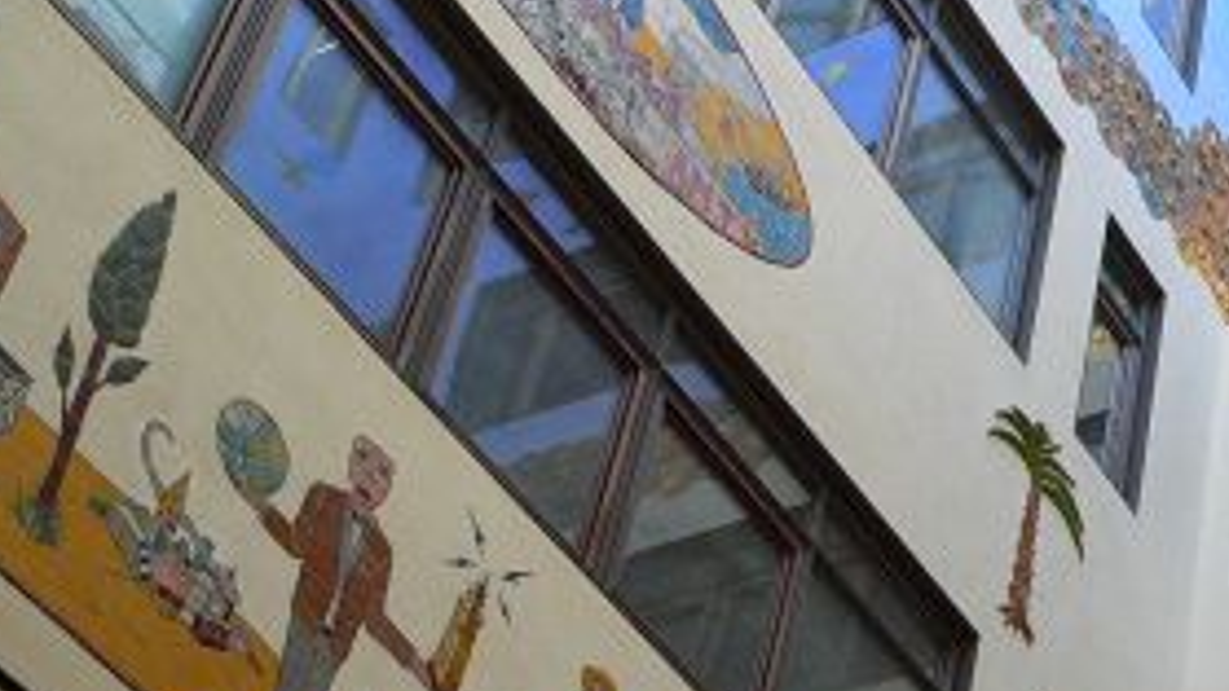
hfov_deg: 22.7
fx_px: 2933
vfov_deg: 13.1
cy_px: 827
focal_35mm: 90
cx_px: 1233
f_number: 2.8
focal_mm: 6
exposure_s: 1/60
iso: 200
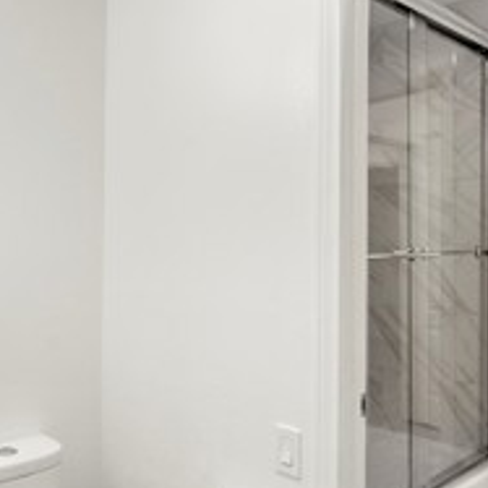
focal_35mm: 35
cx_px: 81
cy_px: 249
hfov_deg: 44.3
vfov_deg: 47.2
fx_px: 558
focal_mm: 12
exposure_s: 1/50
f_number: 10
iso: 2500
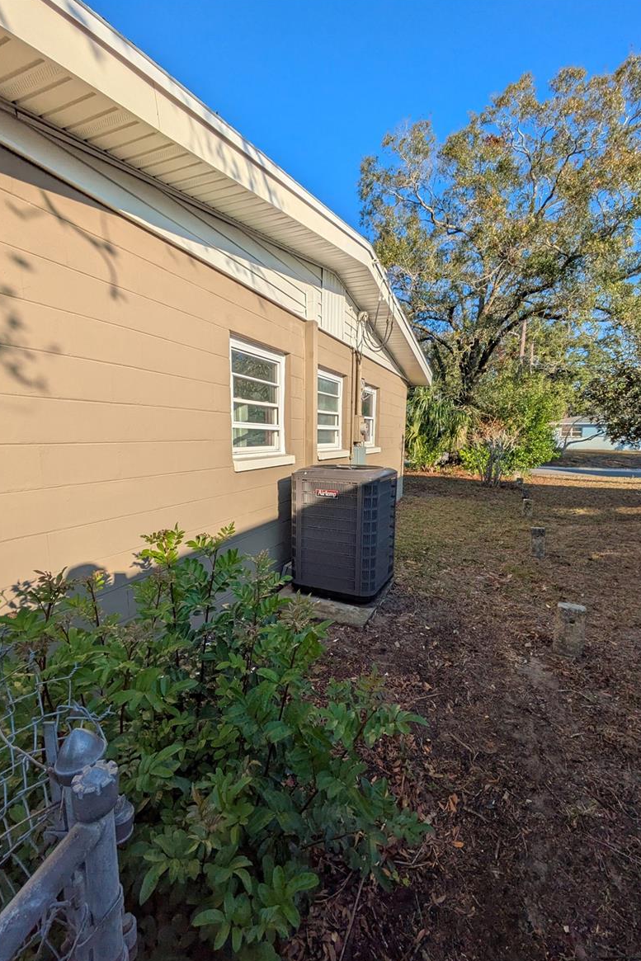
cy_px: 490
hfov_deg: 77.3
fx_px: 400
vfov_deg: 100.4
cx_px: 323
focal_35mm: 15
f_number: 2.2
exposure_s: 1/1923
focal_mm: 1.83
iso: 50
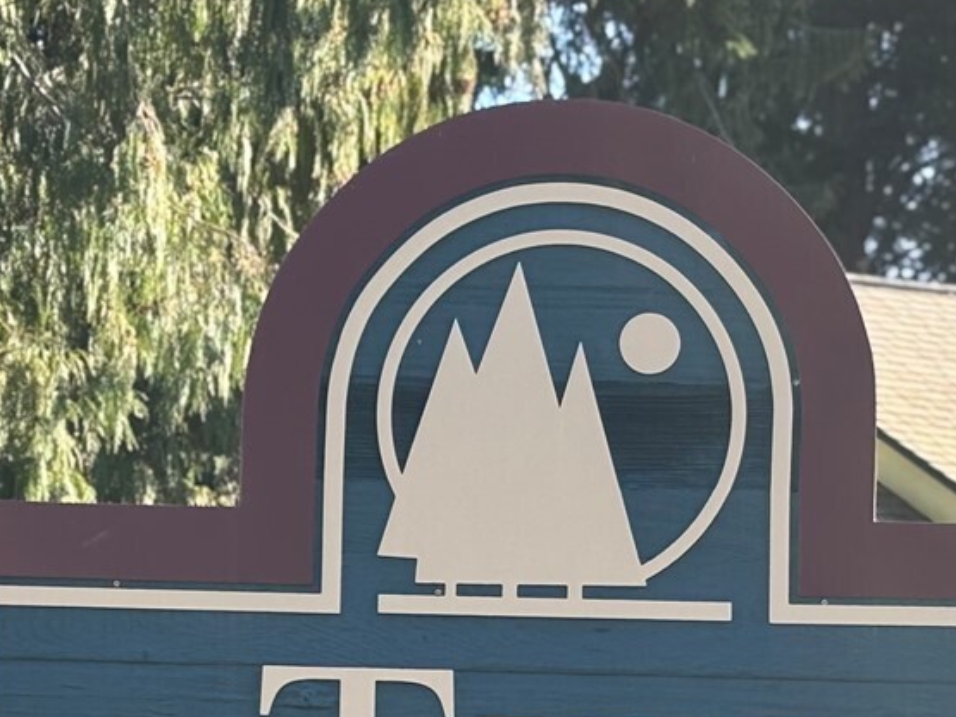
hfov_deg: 13.2
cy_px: 882
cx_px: 568
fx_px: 4142
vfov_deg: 9.7
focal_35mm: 150
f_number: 1.6
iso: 32
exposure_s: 1/347
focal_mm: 5.96
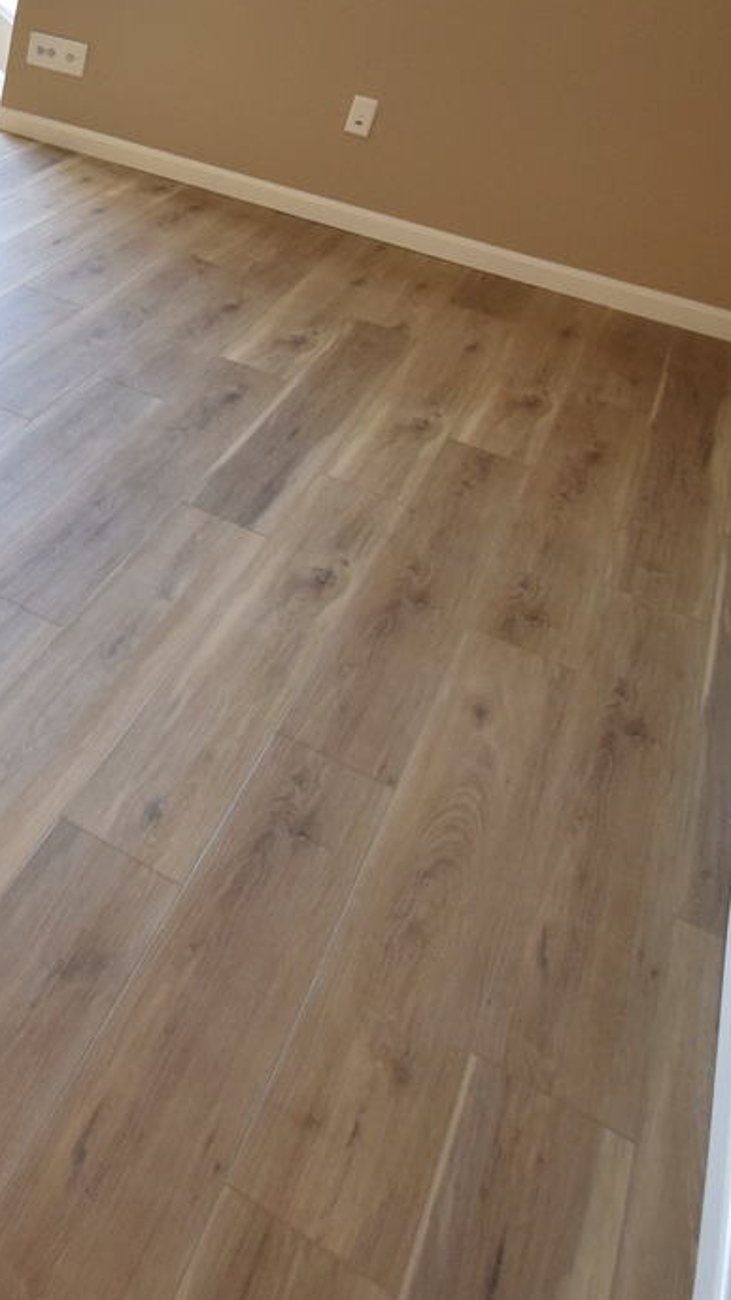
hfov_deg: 27.6
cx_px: -171
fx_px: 1275
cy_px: 289
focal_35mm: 37
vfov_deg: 51.2
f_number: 4.5
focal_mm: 10
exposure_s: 1/60
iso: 500
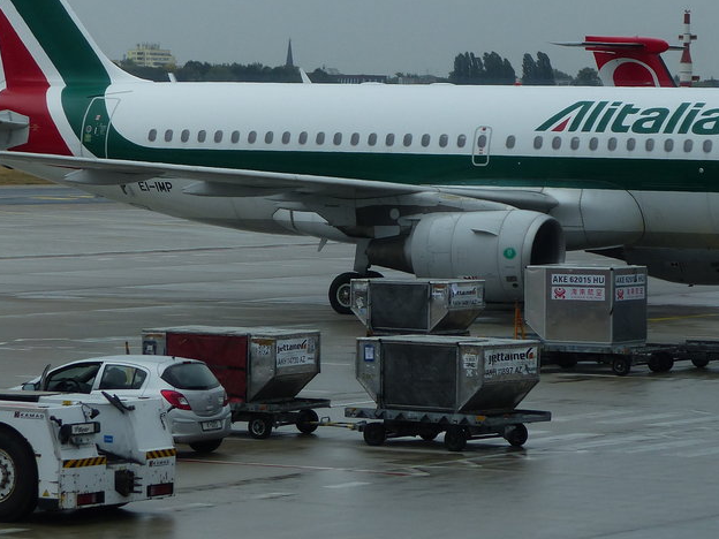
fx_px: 4071
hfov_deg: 10.1
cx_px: 384
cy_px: 44
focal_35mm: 196
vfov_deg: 7.6
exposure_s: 1/400
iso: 100
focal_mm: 18.3
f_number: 4
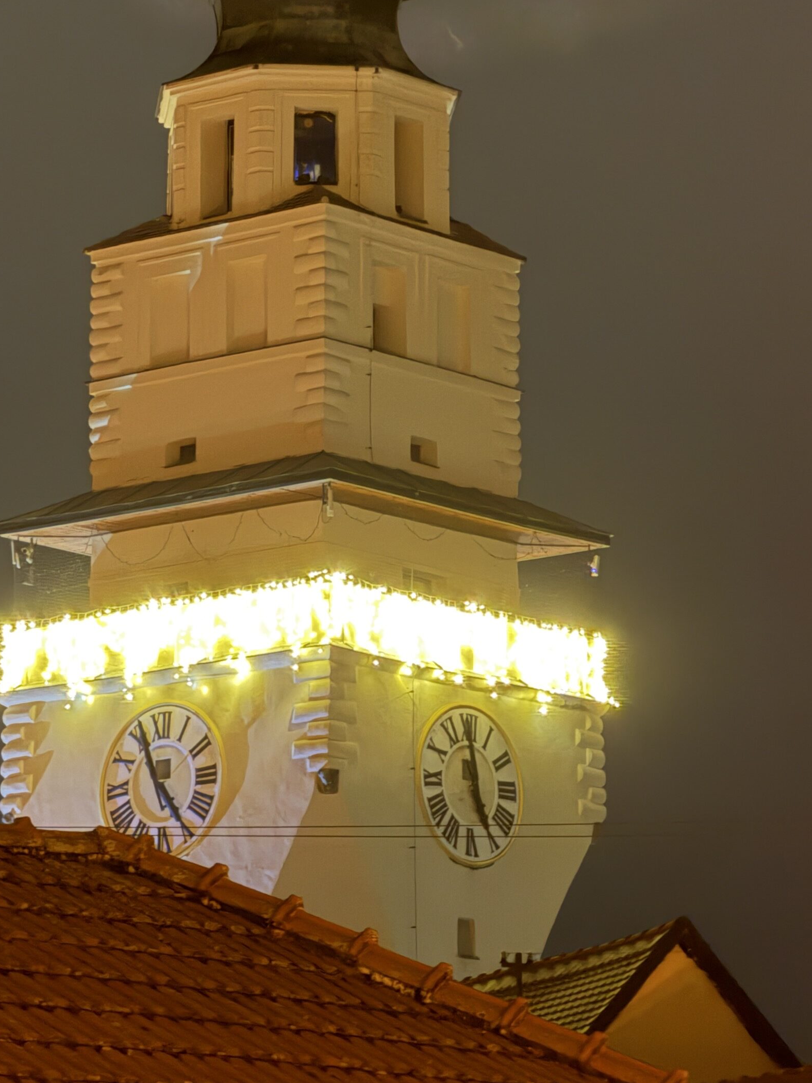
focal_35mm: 192
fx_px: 6005
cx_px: 345
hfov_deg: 7.7
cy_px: 278
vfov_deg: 10.3
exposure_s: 1/4
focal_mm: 16.89
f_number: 2.8
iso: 1600
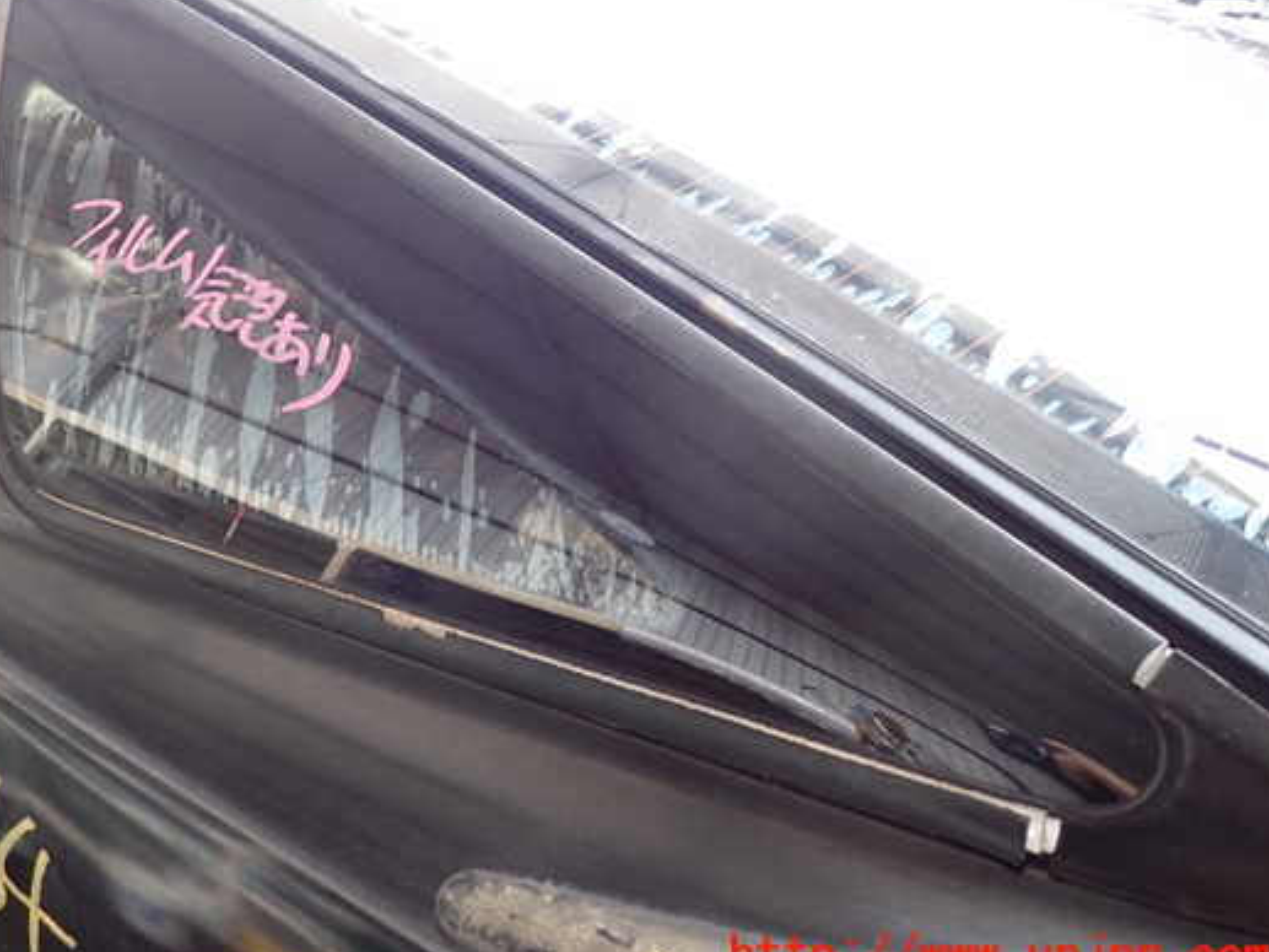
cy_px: 437
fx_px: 1063
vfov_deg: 48.2
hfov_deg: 61.4
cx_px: 547
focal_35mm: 29
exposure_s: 1/100
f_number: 2
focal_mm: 4.5
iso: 200
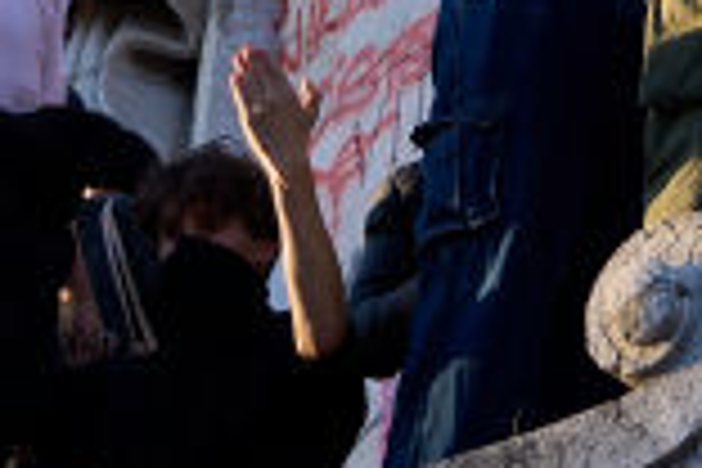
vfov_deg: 4.6
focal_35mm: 296
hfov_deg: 6.9
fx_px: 5772
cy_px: -322
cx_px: 792
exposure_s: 1/200
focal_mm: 45
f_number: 4
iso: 100
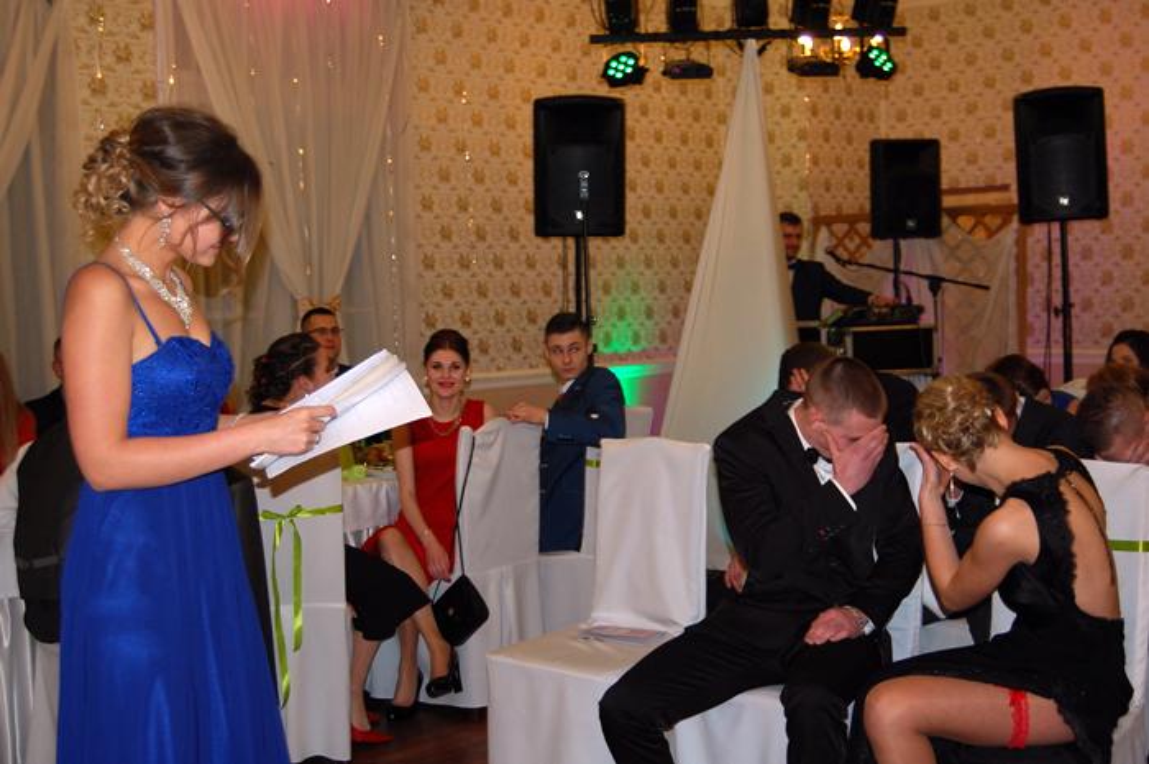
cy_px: 382
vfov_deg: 28.9
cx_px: 574
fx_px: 1482
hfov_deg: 42.4
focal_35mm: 46
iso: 400
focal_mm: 31
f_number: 4.5
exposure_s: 1/60
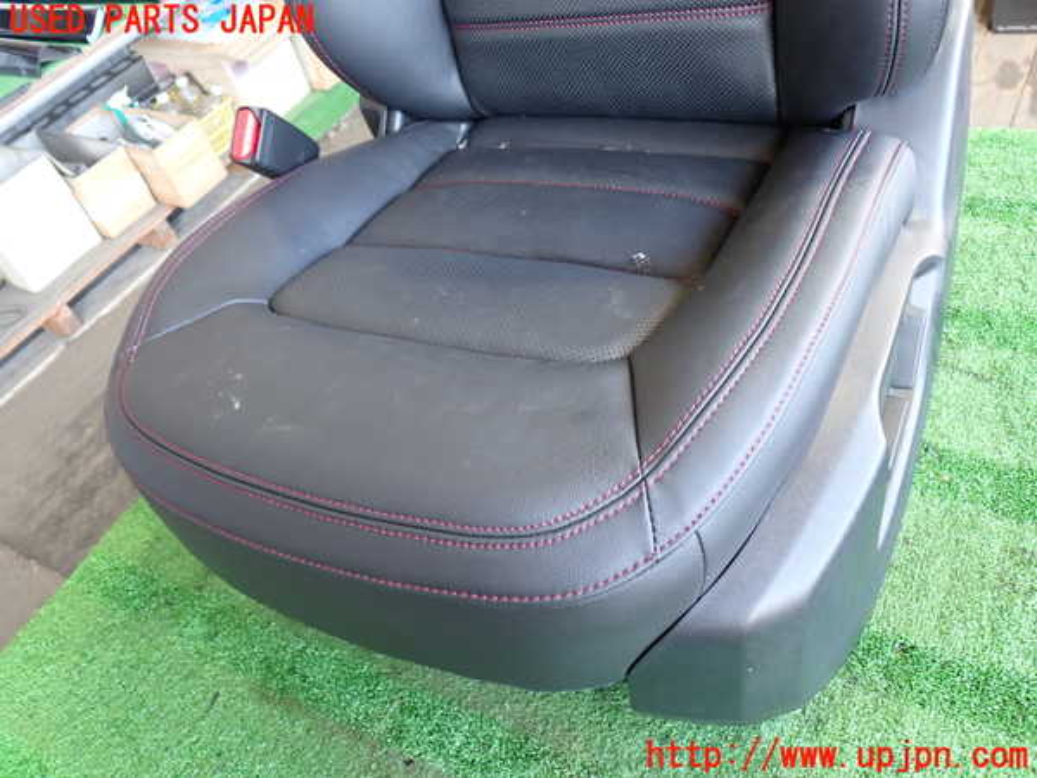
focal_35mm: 30
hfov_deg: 60.0
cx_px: 518
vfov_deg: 46.8
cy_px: 389
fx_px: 899
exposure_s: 1/30
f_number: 2.3
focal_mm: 5.4
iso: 250
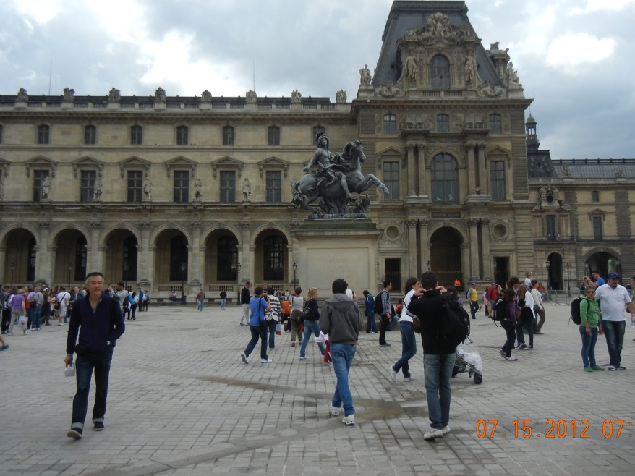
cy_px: 209
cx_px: 333
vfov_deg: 40.6
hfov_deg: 52.6
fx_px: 642
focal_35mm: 35
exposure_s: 1/438
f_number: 7
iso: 160
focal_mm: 5.4
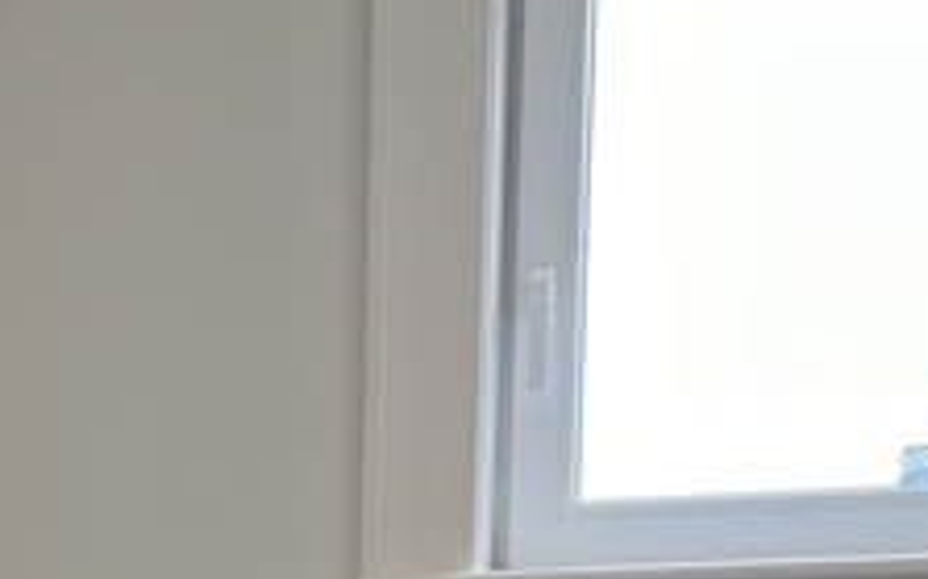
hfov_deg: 20.9
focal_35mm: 95
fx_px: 2401
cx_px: -75
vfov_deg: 12.2
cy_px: 1162
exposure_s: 1/120
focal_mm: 5.7
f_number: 1.5
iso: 40
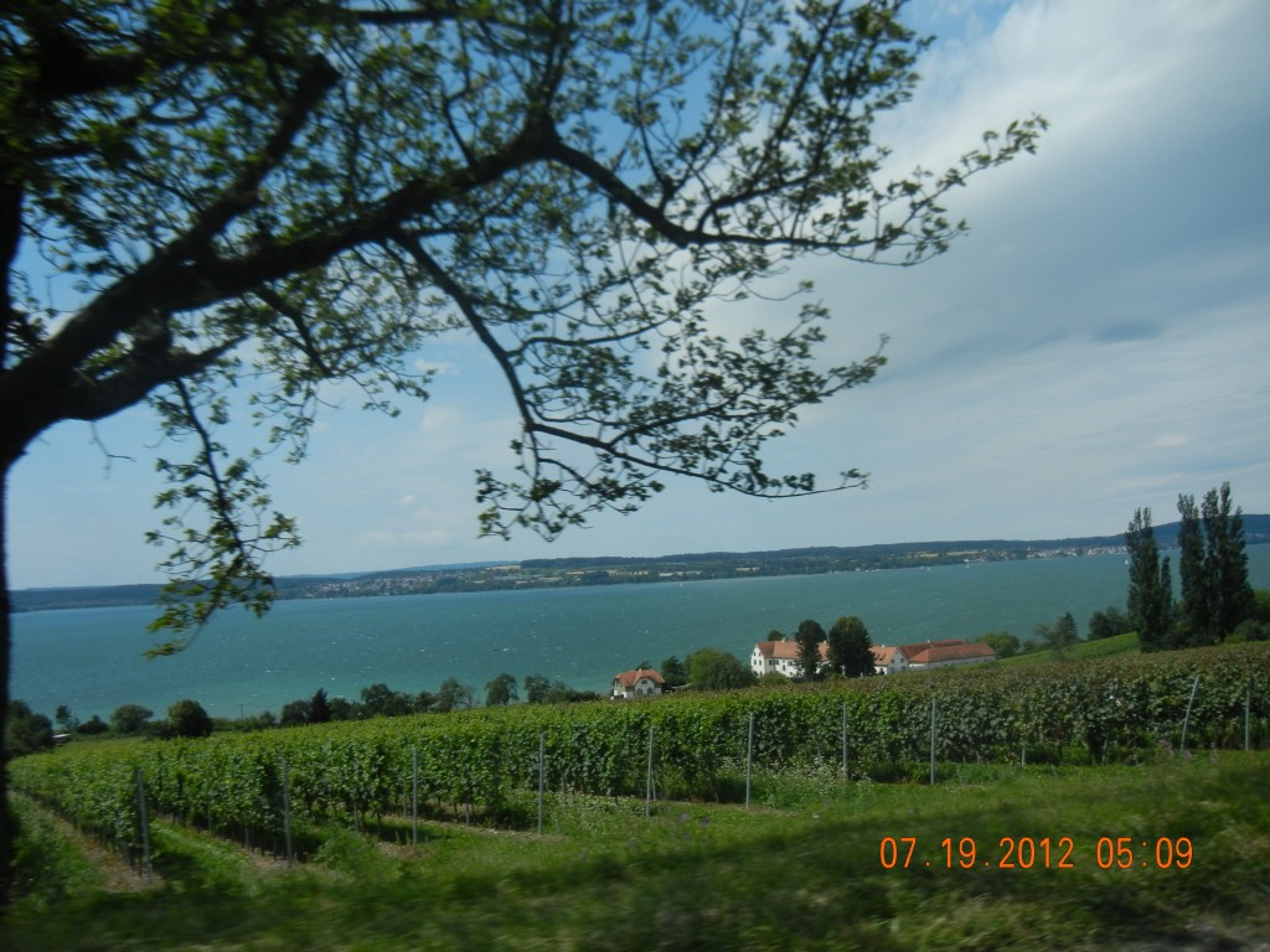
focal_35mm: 30
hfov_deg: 60.0
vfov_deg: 46.8
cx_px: 635
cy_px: 476
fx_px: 1101
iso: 160
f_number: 7
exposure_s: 1/674
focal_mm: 5.4
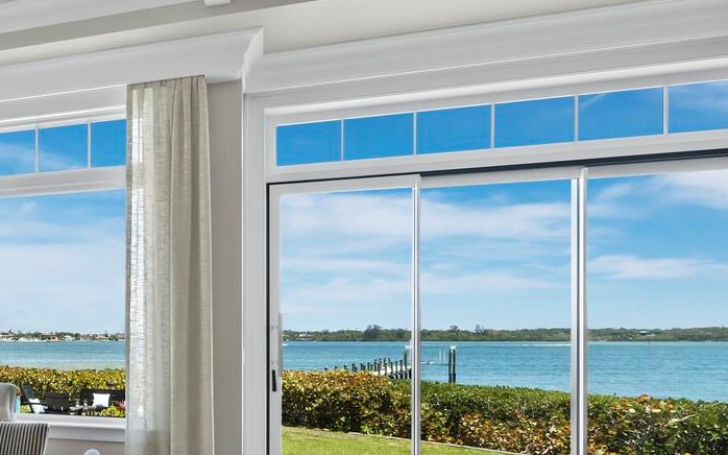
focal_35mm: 34
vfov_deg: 36.3
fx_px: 674
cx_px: 11
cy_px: 344
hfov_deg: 47.7
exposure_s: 1/20
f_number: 11
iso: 400
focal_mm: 7
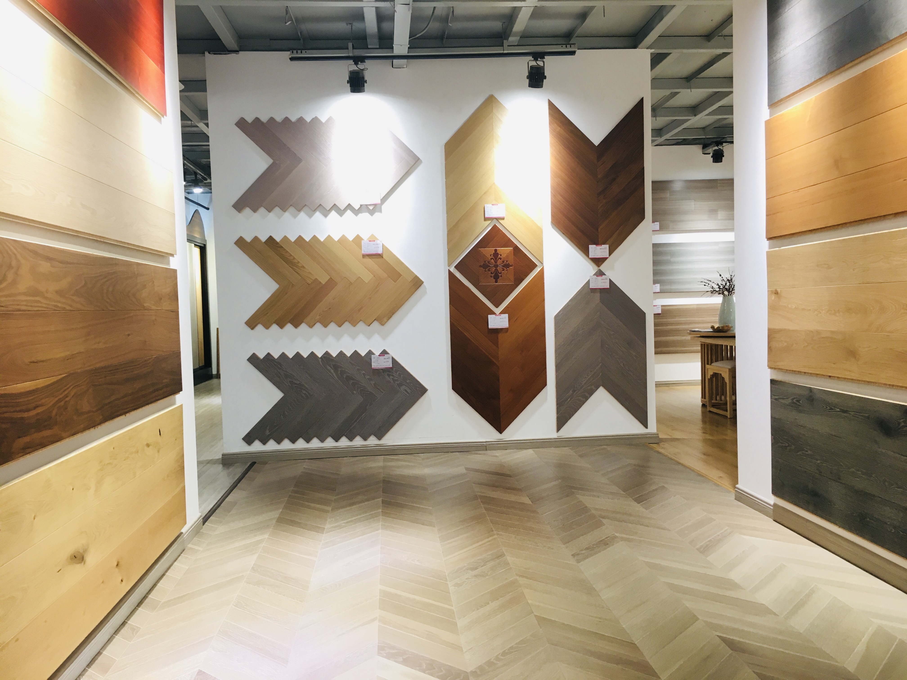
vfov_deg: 48.2
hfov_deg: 61.7
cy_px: 340
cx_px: 454
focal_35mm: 29
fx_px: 760
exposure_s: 1/33
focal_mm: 4.15
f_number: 2.2
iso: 80
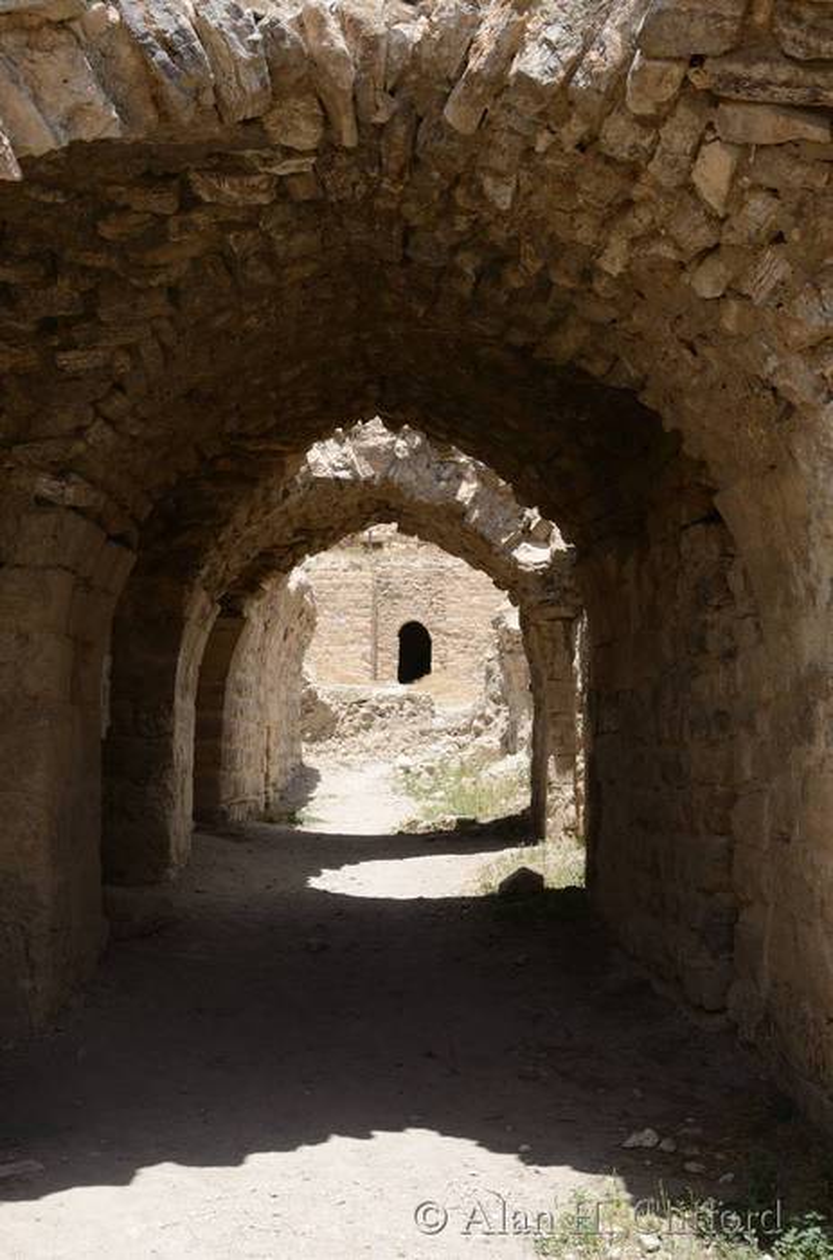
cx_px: 416
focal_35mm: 40
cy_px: 630
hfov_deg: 32.8
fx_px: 1413
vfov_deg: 48.0
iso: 100
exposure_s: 1/250
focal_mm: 27
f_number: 8
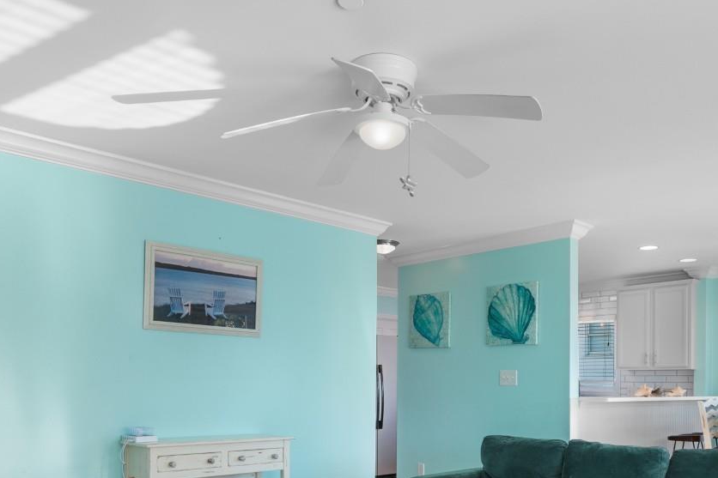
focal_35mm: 31
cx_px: 385
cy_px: 380
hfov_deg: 60.2
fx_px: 618
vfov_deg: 40.6
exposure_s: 1/50
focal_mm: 11
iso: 100
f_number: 4.8
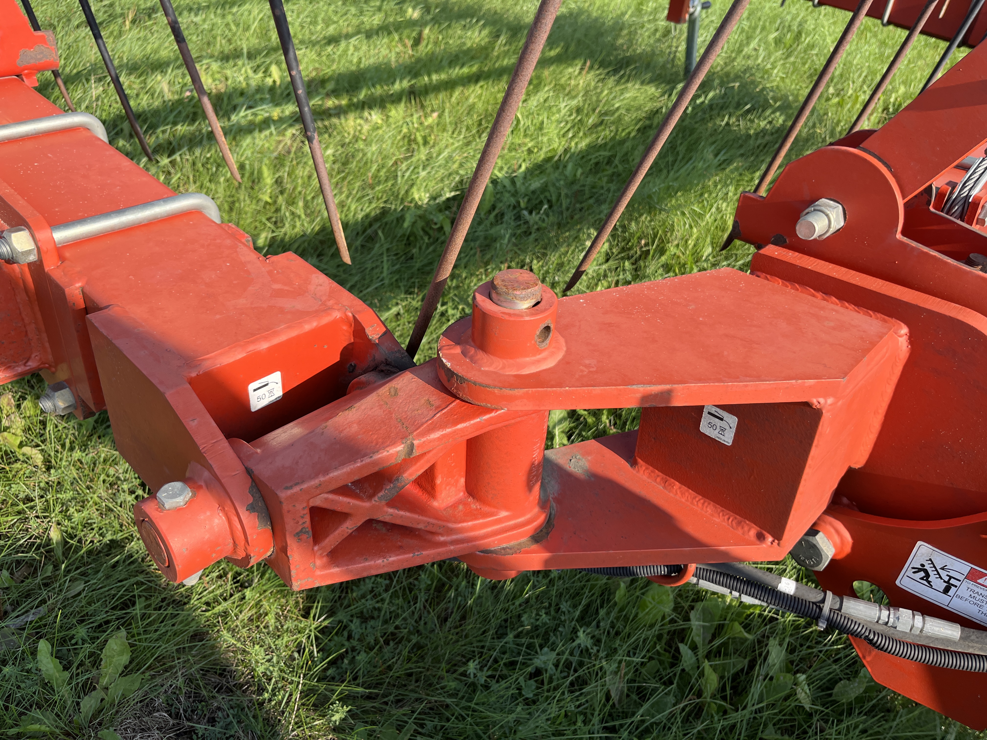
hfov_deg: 67.3
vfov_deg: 53.1
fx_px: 741
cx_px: 494
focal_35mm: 26
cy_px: 370
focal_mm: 5.1
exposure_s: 1/913
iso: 50
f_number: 1.6
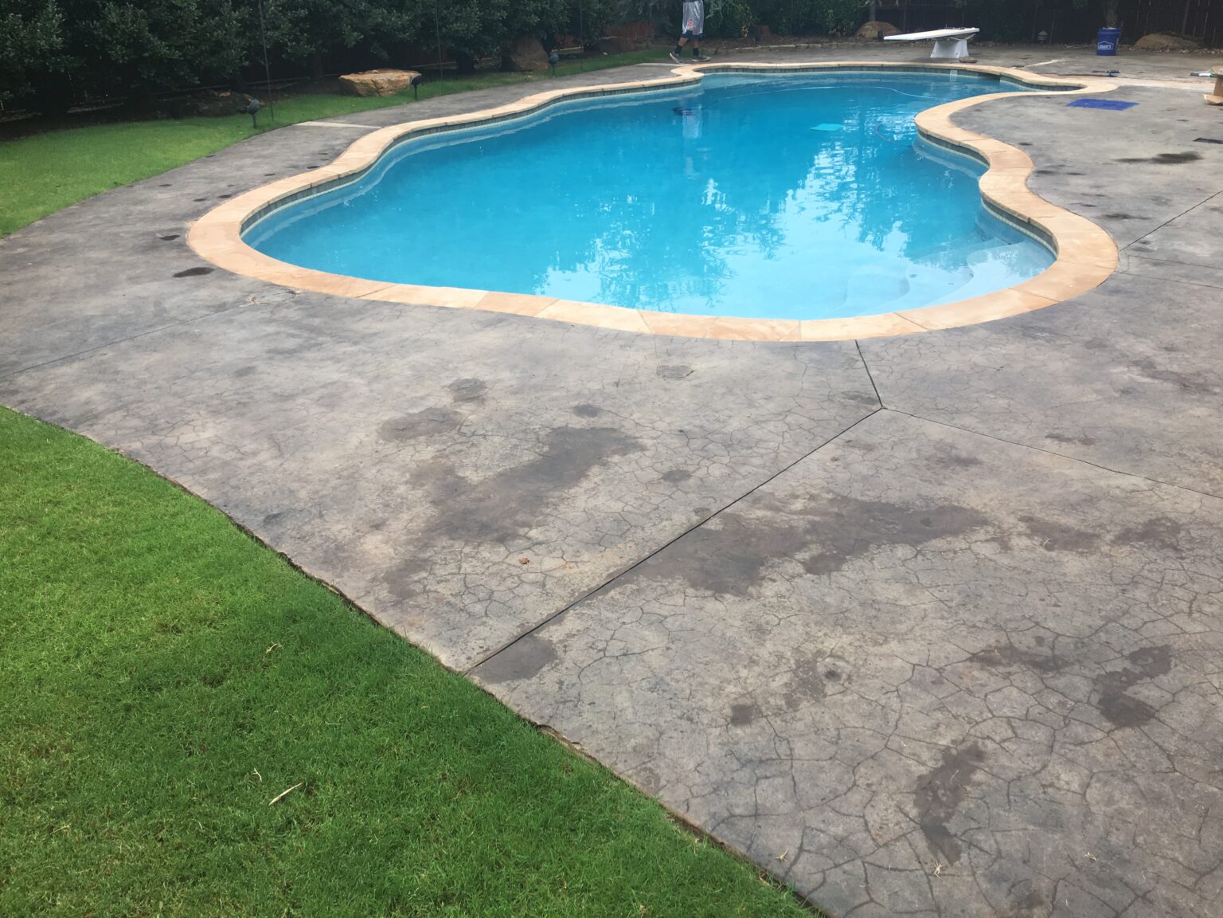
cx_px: 612
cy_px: 459
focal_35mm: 29
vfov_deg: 48.2
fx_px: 1025
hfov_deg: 61.7
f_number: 2.2
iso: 25
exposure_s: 1/120
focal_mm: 4.15
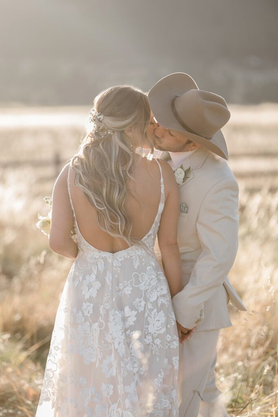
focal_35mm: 135
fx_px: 1565
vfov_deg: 15.2
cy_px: 208
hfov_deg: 10.2
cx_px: 139
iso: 80
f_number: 2.8
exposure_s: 1/250
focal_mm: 135
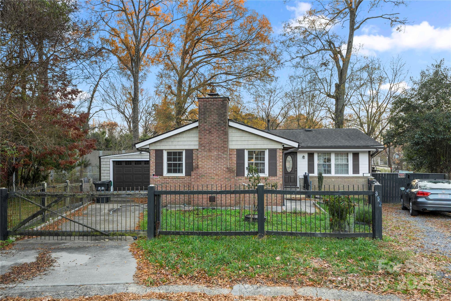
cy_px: 150
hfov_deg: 73.7
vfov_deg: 53.1
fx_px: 301
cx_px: 226
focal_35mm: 24
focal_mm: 24
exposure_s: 1/60
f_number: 4
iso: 100
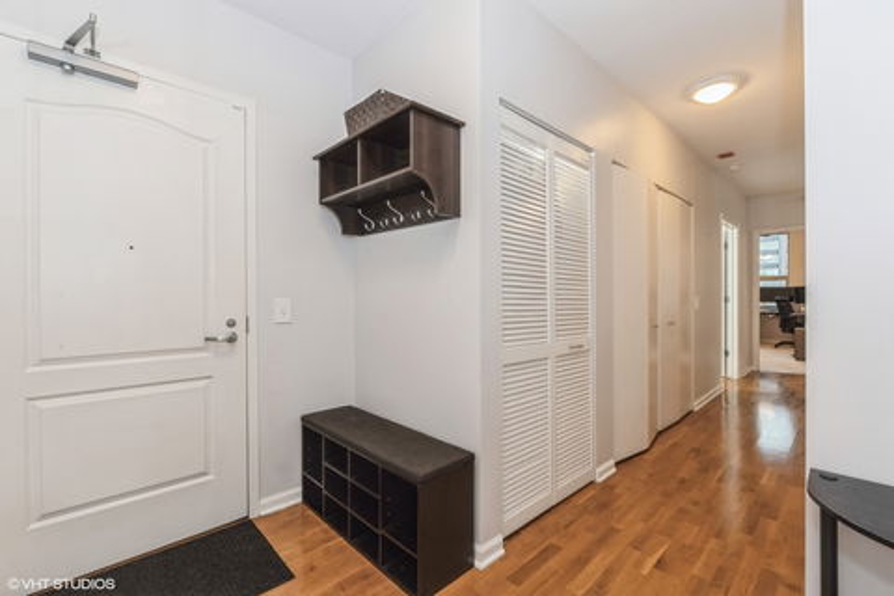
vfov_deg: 77.3
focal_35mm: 15
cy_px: 298
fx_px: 372
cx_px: 447
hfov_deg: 100.4
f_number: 11
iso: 320
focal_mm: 15
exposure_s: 1/5
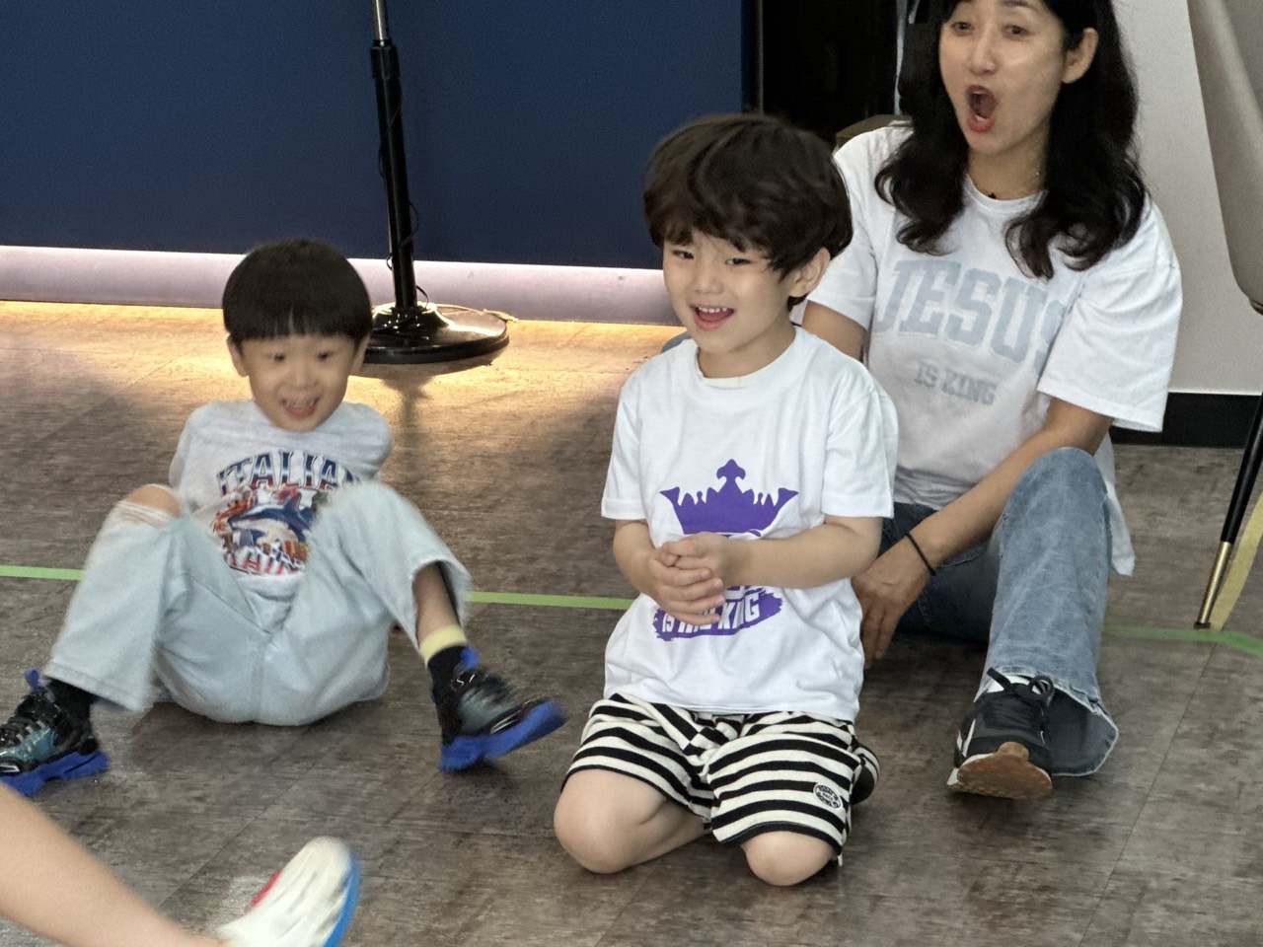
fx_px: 2809
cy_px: 474
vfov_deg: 19.1
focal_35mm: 77
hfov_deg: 25.3
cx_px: 632
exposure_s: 1/40
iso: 200
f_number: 2.8
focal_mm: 9
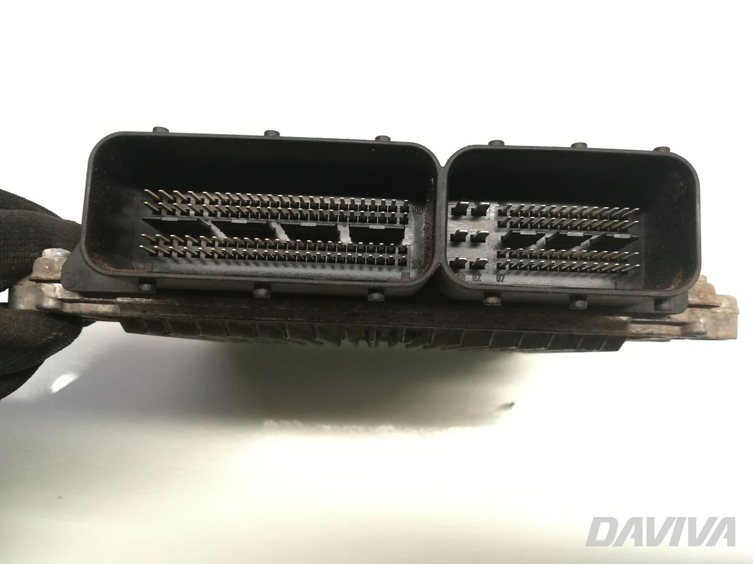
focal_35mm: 26
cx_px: 376
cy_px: 282
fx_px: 566
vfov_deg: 53.1
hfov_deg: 67.3
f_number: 2.2
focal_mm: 3.83
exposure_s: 1/100
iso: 80
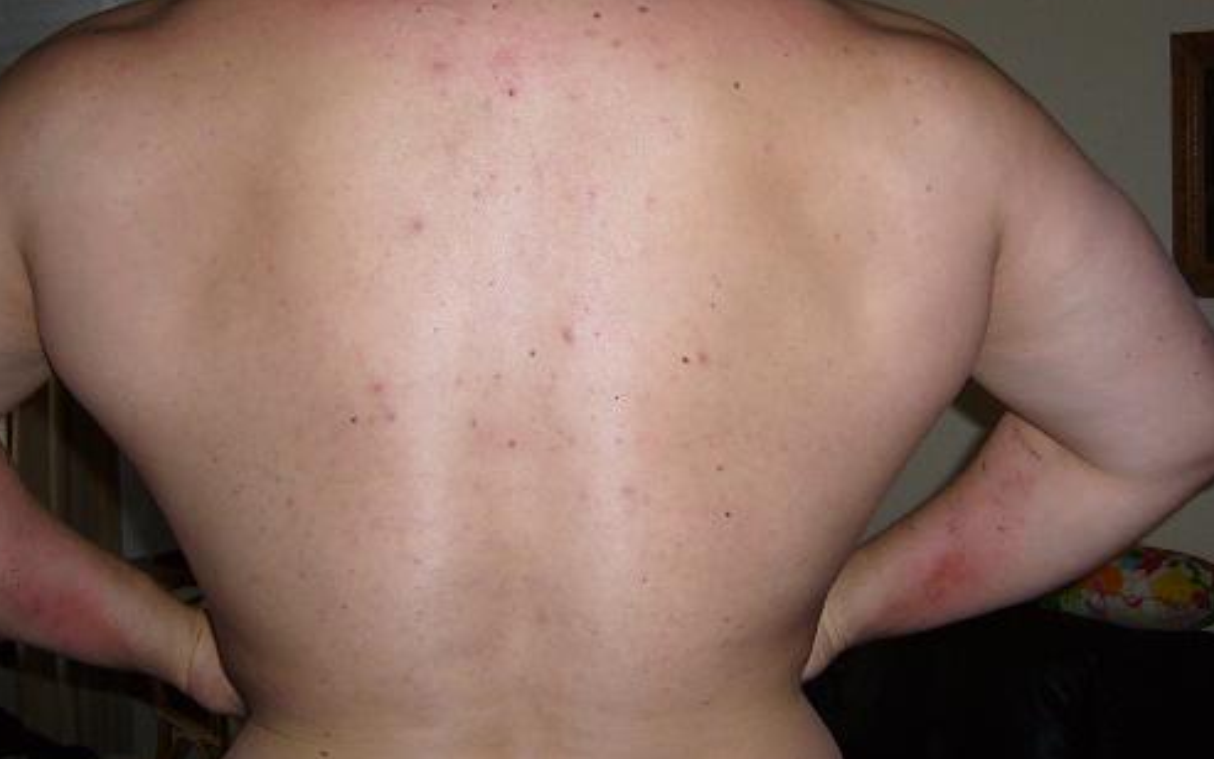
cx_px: 630
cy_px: 333
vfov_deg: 24.4
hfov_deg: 38.2
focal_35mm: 53
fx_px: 1753
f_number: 2.8
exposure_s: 1/30
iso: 100
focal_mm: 5.8
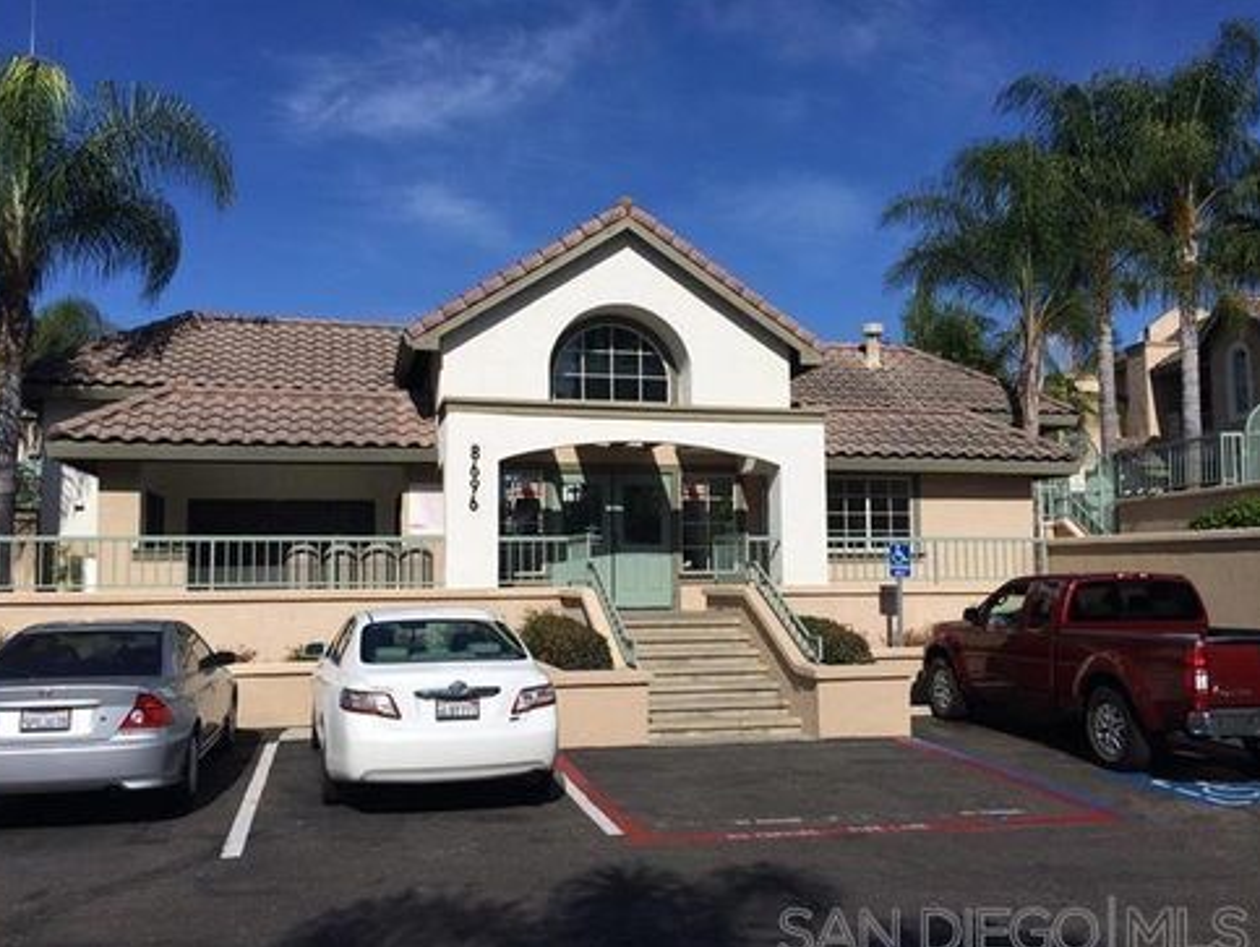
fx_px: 1093
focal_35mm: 30
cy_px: 487
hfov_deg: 59.9
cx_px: 616
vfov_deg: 46.8
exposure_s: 1/5128
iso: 40
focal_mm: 4.15
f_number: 2.2
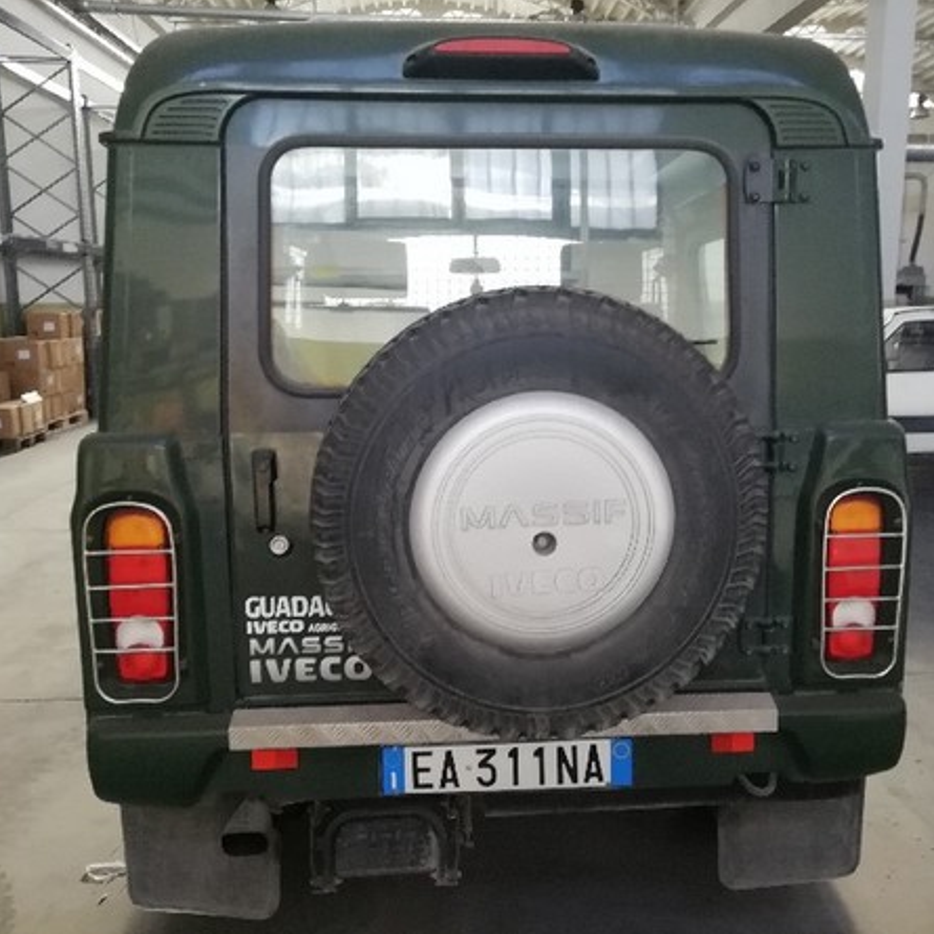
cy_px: 464
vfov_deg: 52.5
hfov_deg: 52.5
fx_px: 946
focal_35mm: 31
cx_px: 510
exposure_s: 1/33.3
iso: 160
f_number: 2.2
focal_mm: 3.21
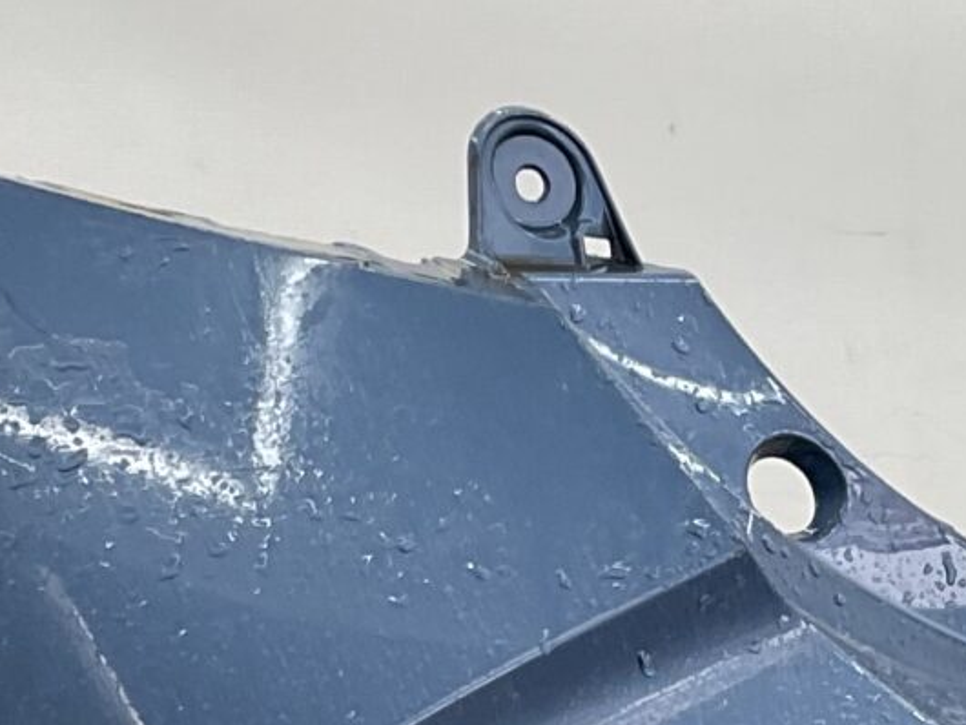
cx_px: 875
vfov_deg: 10.4
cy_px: 842
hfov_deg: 14.0
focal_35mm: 140
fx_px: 3909
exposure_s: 1/120
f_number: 1.8
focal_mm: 3
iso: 32
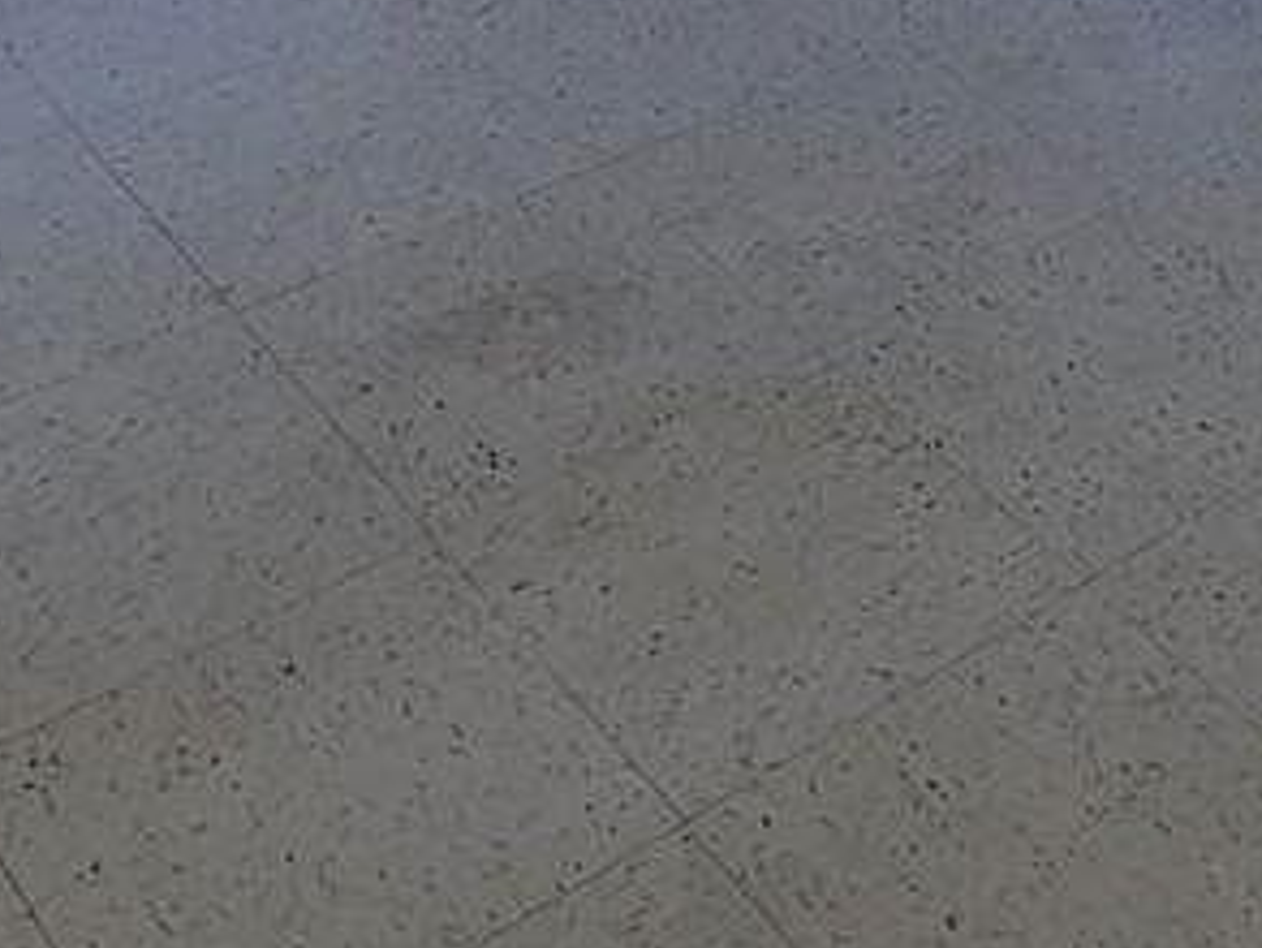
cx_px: 1240
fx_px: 2590
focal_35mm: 71
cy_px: -586
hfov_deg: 26.1
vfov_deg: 17.9
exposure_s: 1/564
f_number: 2.2
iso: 50
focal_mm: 1.74
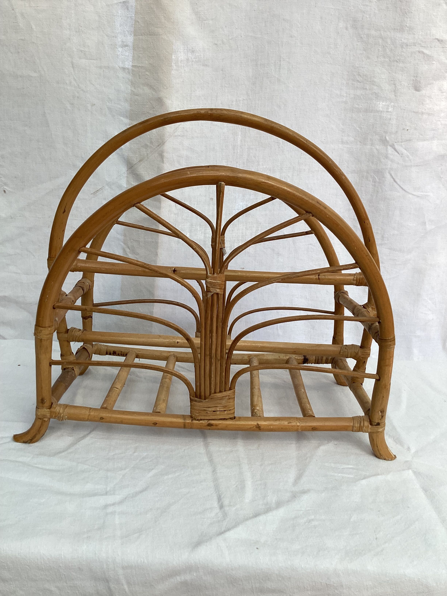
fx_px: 534
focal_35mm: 31
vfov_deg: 58.4
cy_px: 298
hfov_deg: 45.4
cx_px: 224
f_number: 2.4
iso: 25
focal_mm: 3.3
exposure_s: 1/153
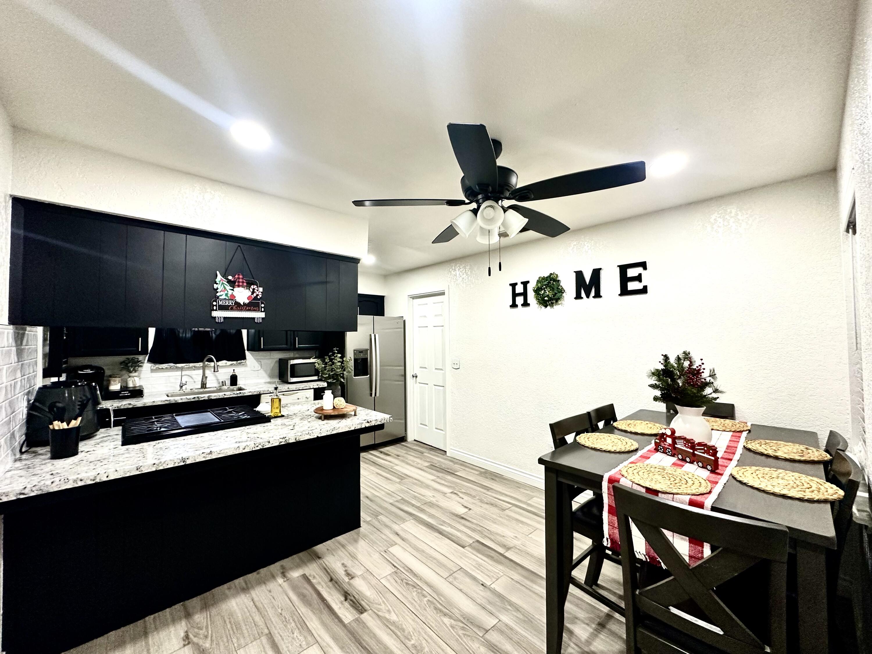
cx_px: 436
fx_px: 353
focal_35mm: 14
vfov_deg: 85.7
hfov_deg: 102.1
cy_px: 327
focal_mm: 2.22
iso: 250
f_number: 2.2
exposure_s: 1/120
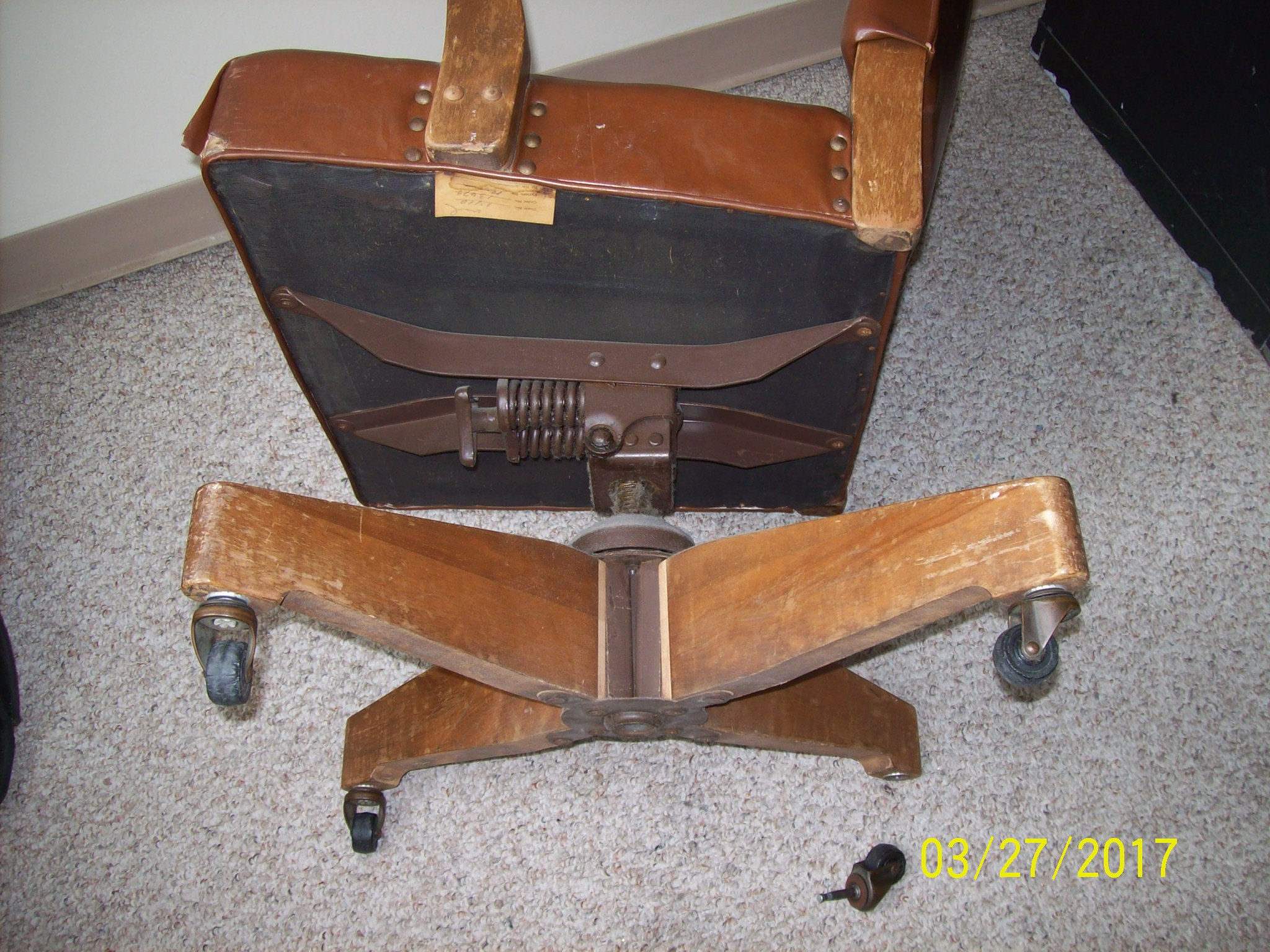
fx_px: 1321
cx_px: 635
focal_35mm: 36
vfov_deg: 39.7
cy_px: 476
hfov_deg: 51.4
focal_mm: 6
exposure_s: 1/64
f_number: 2.7
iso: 80
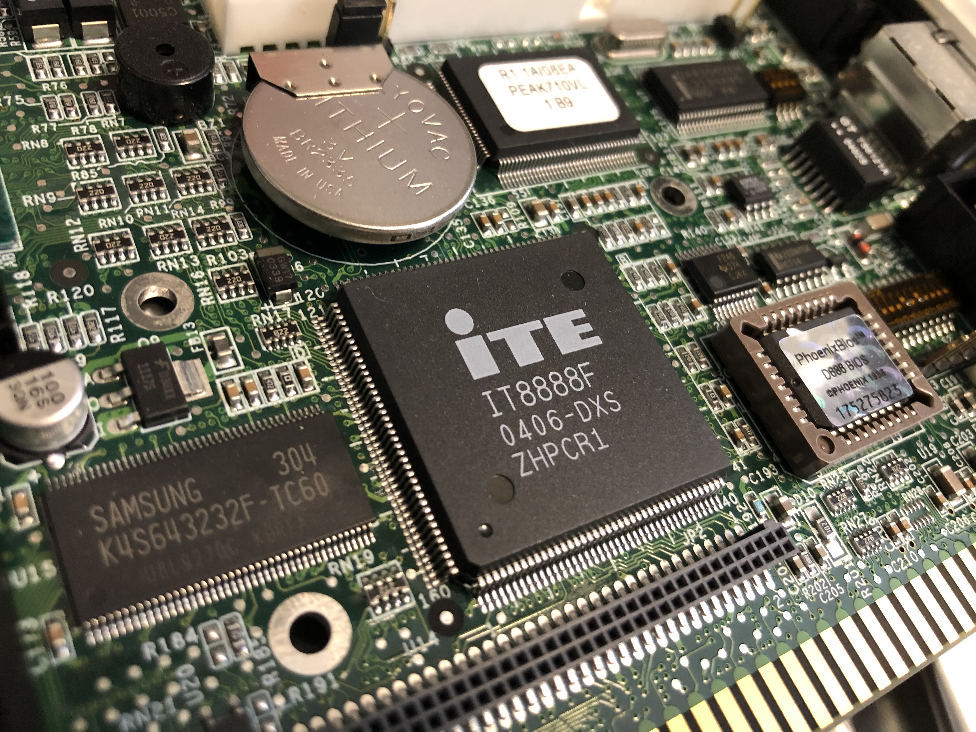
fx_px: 789
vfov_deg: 49.7
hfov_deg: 63.4
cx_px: 488
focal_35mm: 28
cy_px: 366
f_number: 1.8
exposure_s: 1/17
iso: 80
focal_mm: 3.99
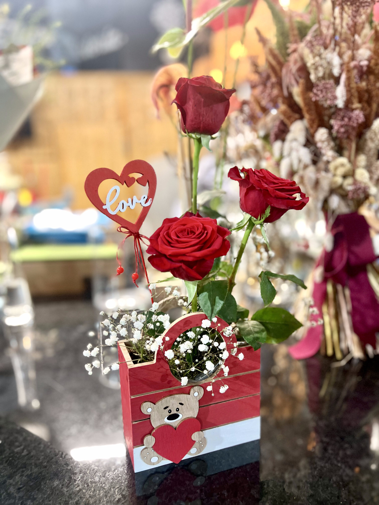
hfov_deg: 53.1
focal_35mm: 26
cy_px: 252
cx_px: 190
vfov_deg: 67.3
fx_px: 380
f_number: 1.5
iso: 250
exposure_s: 1/50
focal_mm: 5.7
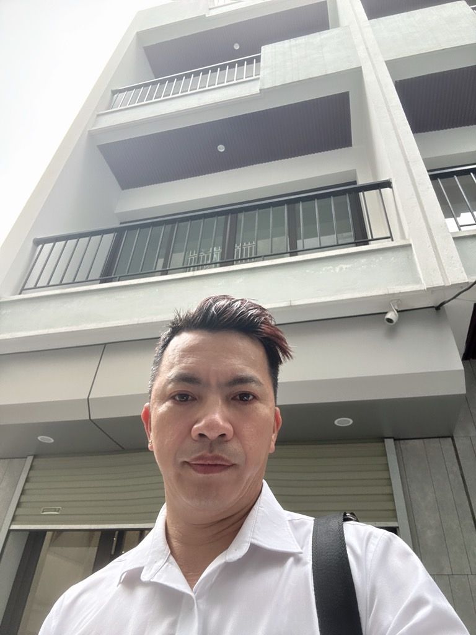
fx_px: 422
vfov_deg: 73.9
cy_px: 318
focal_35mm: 23
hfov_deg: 58.9
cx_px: 238
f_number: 1.9
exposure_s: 1/122
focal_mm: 2.69
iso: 50
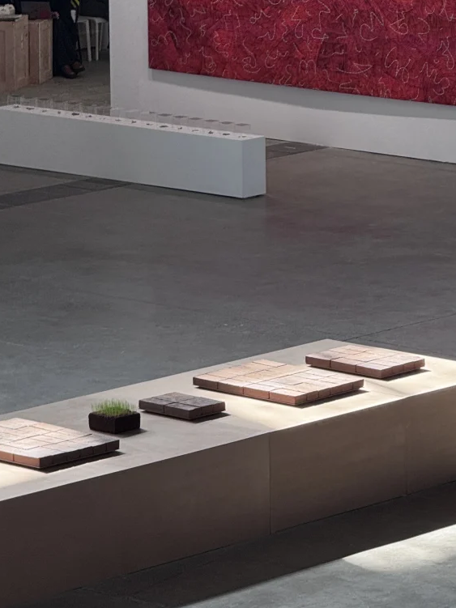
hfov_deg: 6.5
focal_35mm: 230
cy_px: 104
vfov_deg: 8.6
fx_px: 4041
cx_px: 316
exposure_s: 1/157
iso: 50
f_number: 2.8
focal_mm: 15.66
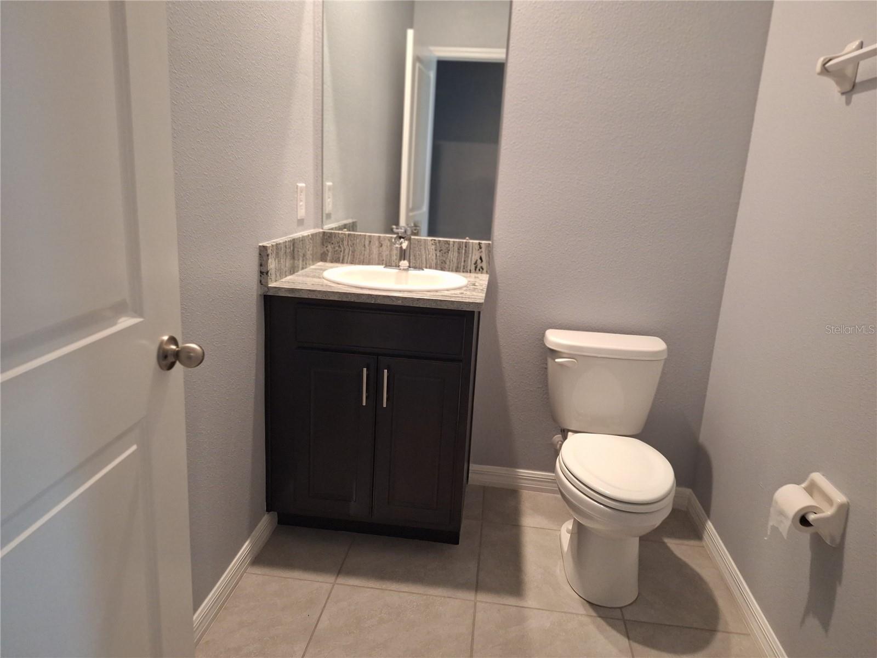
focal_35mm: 23
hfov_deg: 73.9
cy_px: 329
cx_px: 438
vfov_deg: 58.9
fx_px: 583
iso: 320
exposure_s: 1/30
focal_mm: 5.54
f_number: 1.8
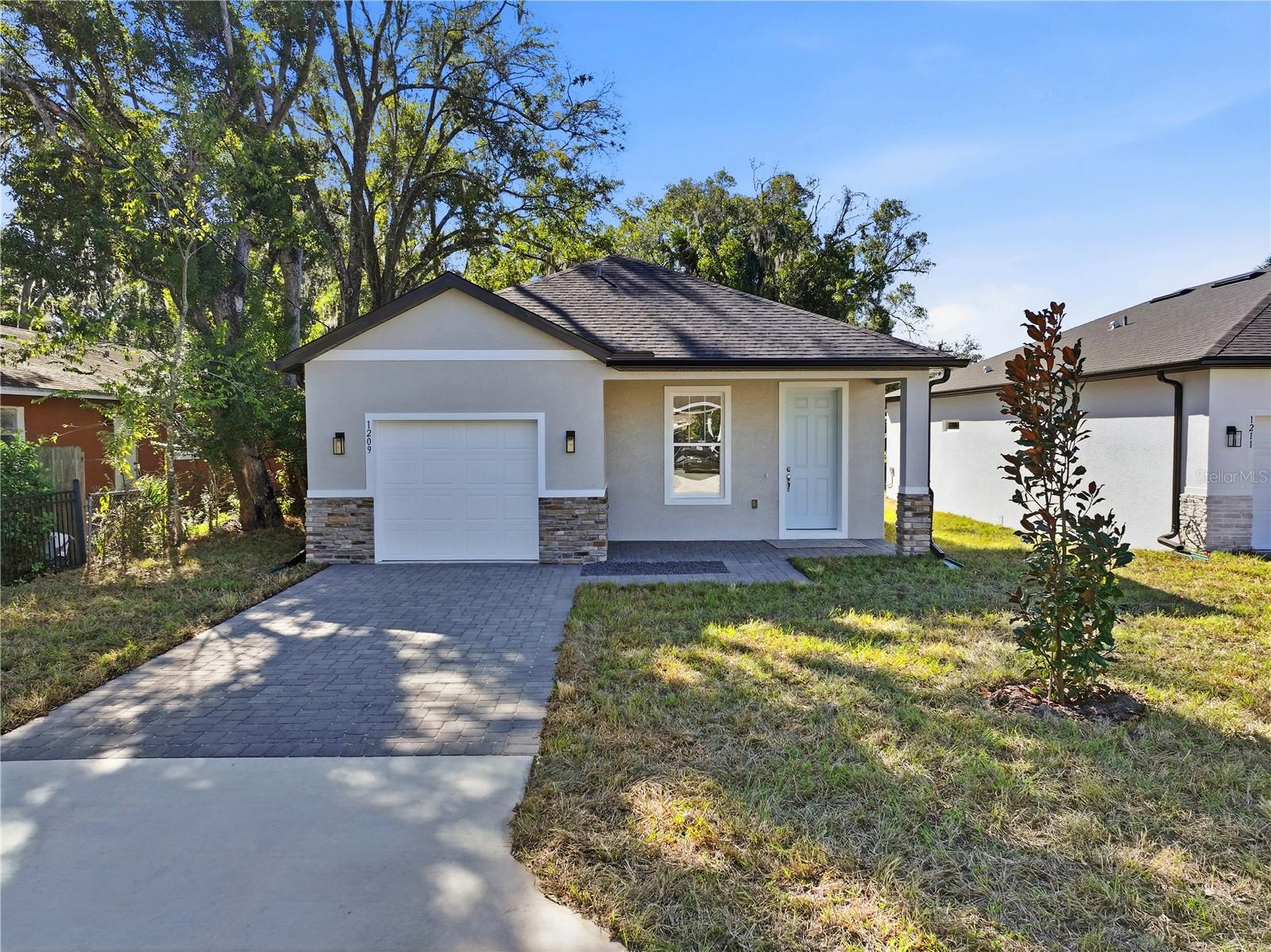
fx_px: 881
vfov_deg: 56.8
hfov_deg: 71.6
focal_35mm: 24
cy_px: 476
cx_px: 636
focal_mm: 12.3
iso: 200
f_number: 2.8
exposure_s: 1/2500
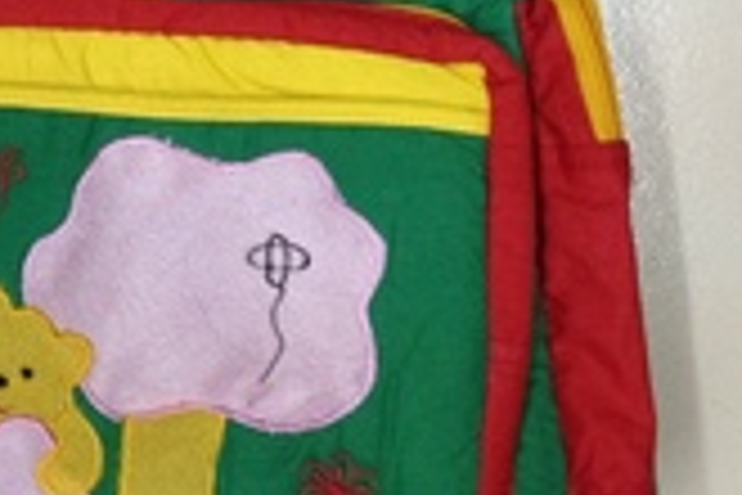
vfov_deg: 12.3
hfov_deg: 17.8
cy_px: -25
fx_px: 2267
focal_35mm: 110
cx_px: -108
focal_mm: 4.28
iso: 125
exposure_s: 1/15
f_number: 2.4
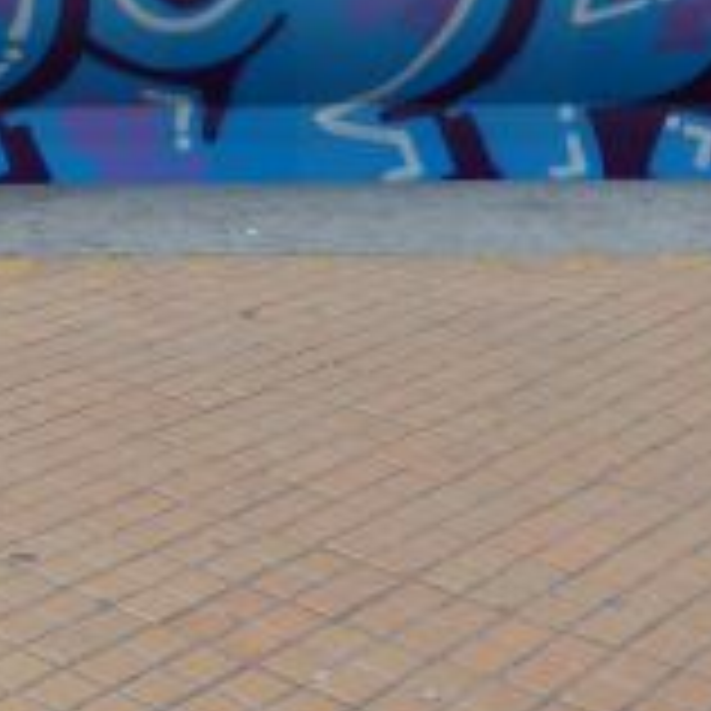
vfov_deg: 21.0
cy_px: 106
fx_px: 1882
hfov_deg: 21.2
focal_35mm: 81
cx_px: 162
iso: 100
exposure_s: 1/60
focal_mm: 6
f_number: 2
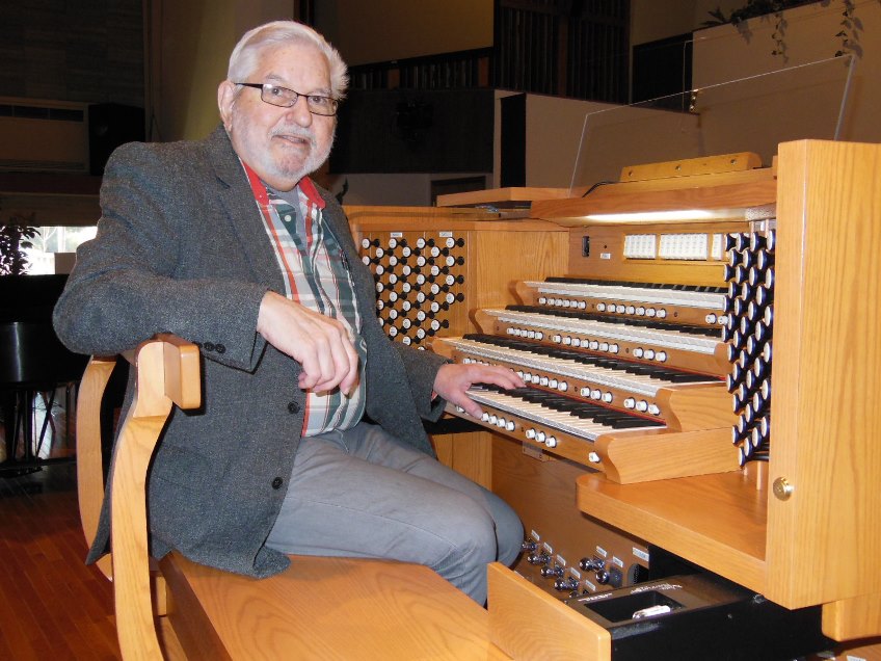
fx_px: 993
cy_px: 330
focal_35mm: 39
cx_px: 440
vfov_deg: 36.8
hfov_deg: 47.9
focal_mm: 6.9
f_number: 4.1
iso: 400
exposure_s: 1/30
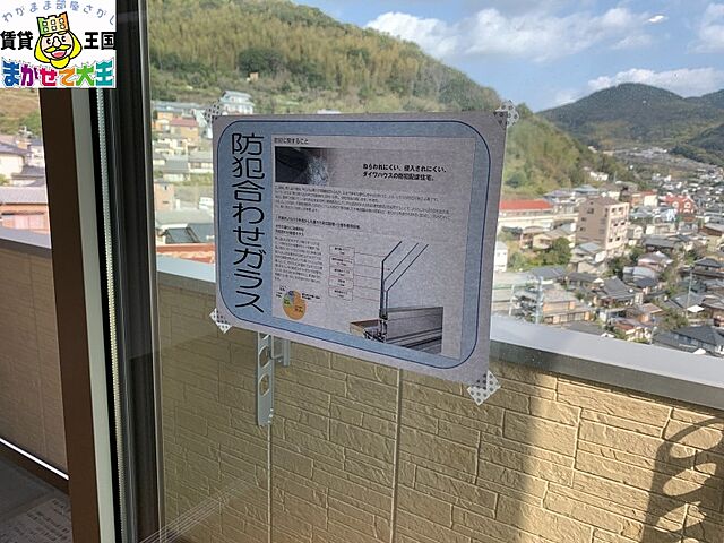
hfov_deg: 67.3
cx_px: 362
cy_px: 272
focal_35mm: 26
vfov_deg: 53.1
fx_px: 544
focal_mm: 4.25
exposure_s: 1/329
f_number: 1.8
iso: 25
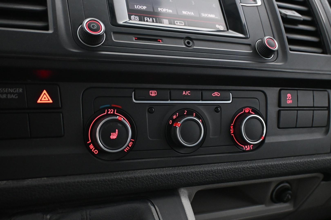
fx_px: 317
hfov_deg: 55.1
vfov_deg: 38.4
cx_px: 166
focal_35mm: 34
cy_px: 110
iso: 5000
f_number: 4.2
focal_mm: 23
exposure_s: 1/40
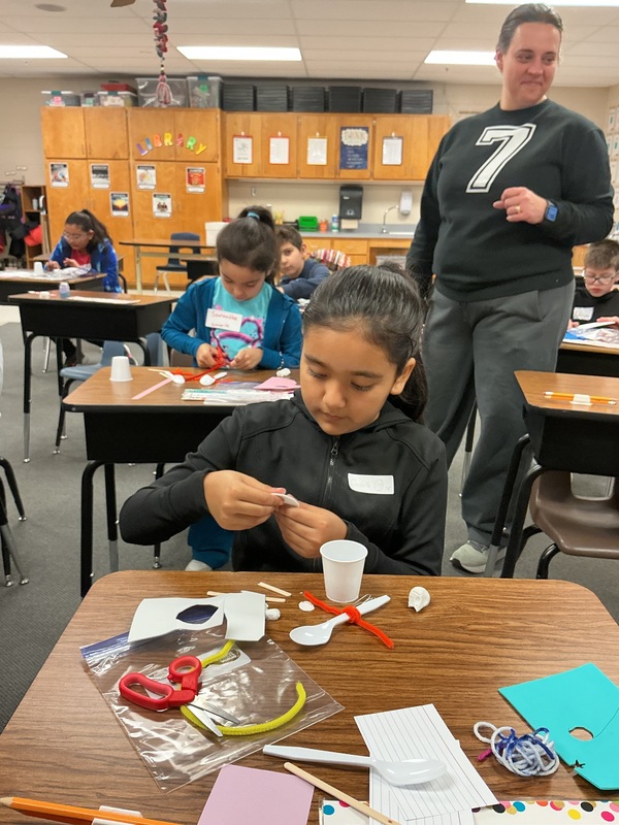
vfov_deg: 61.7
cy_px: 412
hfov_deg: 48.2
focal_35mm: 29
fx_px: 691
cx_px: 310
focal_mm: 3
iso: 125
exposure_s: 1/60
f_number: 1.8
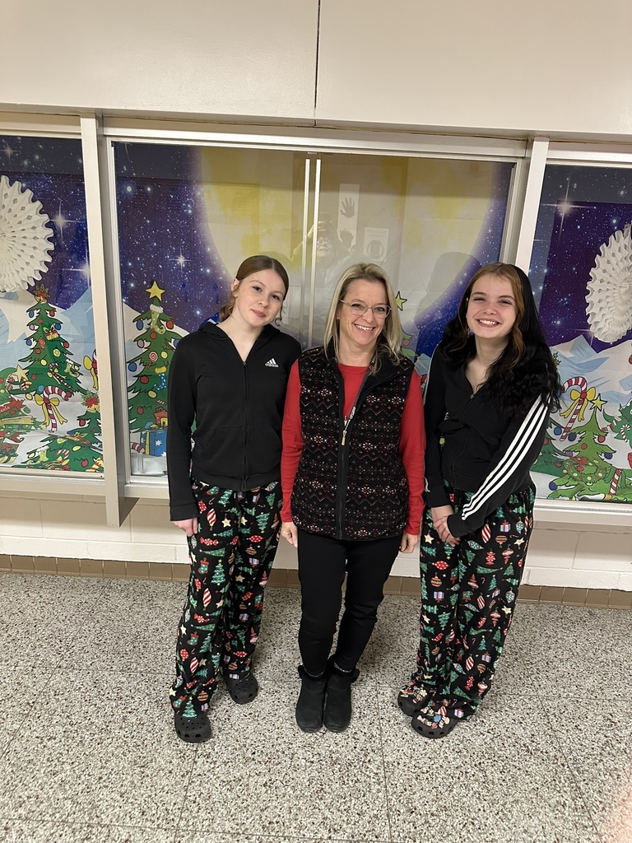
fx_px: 584
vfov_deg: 71.6
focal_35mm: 24
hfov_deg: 56.8
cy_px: 422
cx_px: 316
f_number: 1.78
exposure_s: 1/60
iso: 500
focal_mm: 6.86
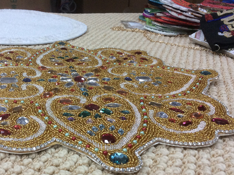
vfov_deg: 32.0
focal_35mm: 45
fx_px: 304
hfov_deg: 41.5
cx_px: 74
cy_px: 104
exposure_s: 1/25
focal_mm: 3.3
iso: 100
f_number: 2.4
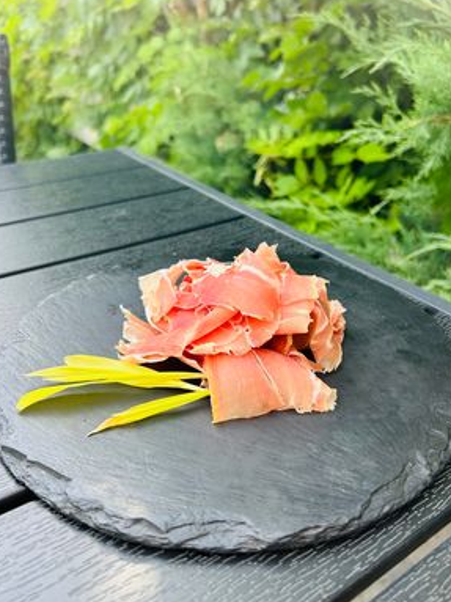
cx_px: 231
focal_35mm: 29
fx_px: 504
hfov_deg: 48.2
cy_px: 288
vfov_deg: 61.7
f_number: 1.5
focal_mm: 5.7
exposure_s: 1/302
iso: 50
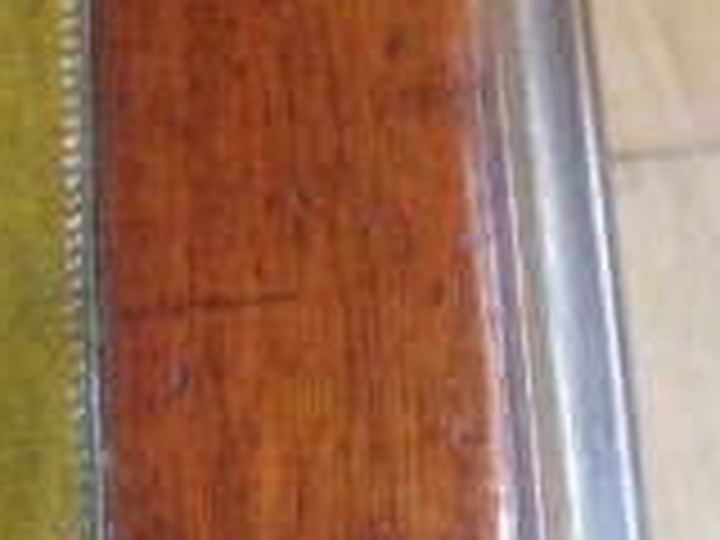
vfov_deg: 10.1
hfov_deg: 13.4
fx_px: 2995
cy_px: 738
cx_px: -99
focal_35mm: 144
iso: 500
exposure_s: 1/8
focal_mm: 6.4
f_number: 3.6
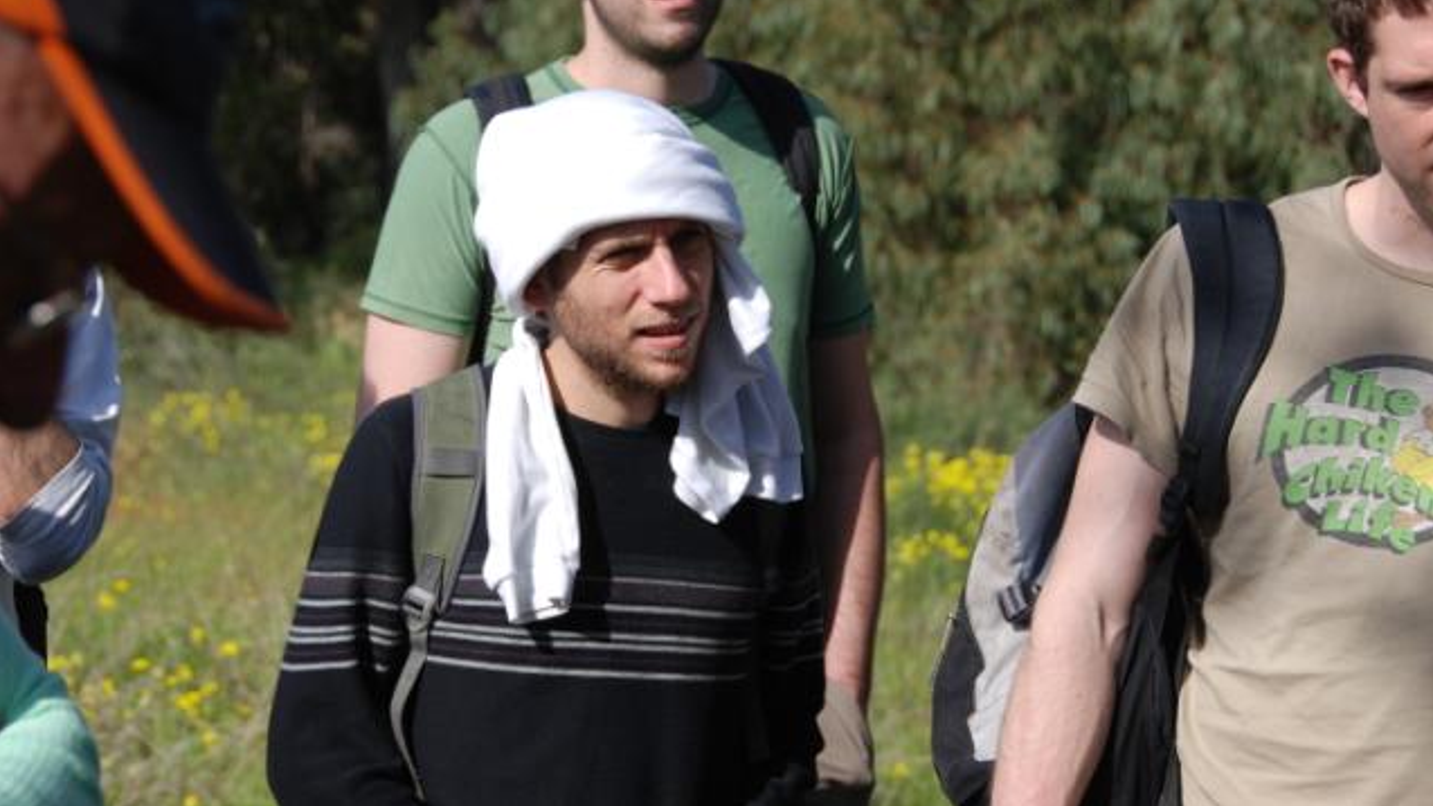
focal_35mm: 98
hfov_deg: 21.8
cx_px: 715
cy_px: 328
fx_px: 3723
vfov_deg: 12.3
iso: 110
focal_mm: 62
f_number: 5.6
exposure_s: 1/500
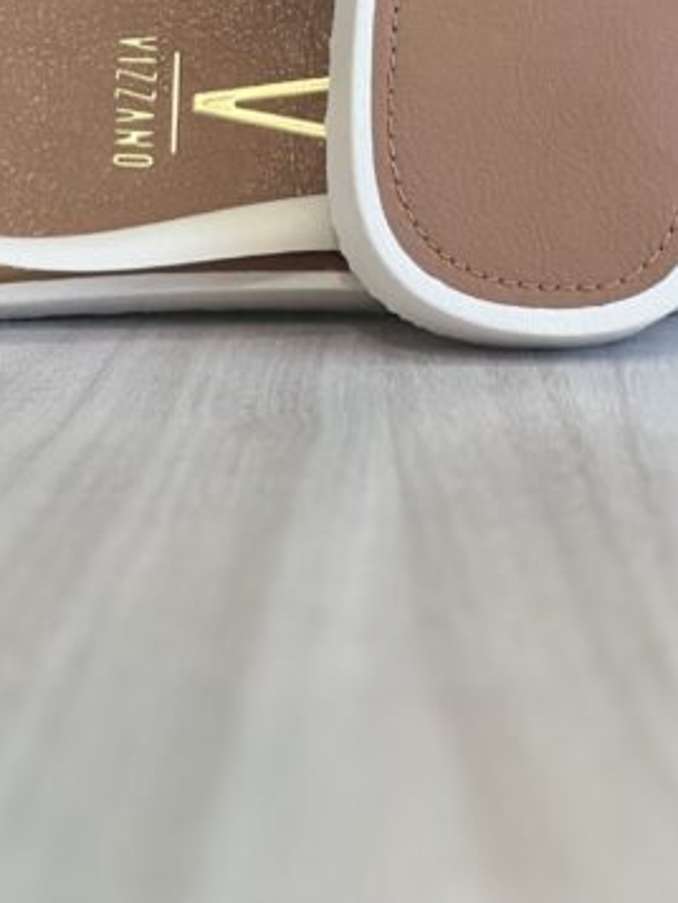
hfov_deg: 7.4
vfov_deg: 9.7
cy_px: -269
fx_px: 5246
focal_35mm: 201
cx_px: 149
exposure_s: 1/60
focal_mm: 9
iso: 160
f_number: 2.8
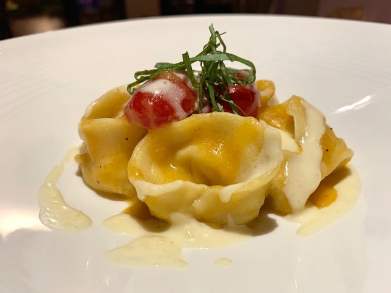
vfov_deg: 53.1
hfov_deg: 67.3
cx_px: 196
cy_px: 146
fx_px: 294
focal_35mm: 26
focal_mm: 4.25
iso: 320
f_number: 1.8
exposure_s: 1/50
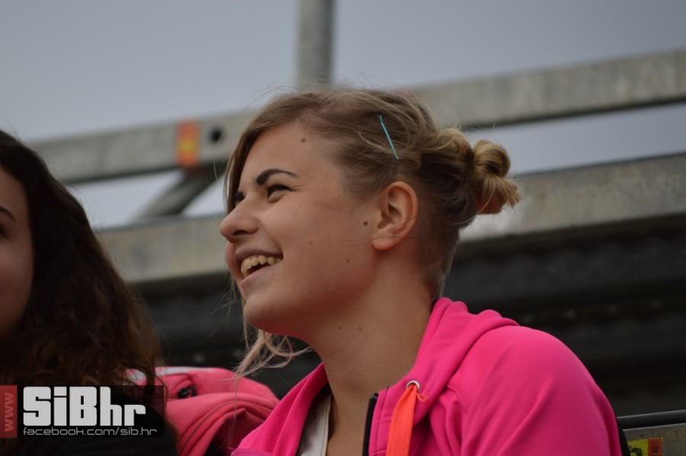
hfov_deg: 6.9
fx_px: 5710
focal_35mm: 300
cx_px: 343
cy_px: 228
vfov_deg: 4.6
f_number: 5.6
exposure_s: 1/640
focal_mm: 200
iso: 400
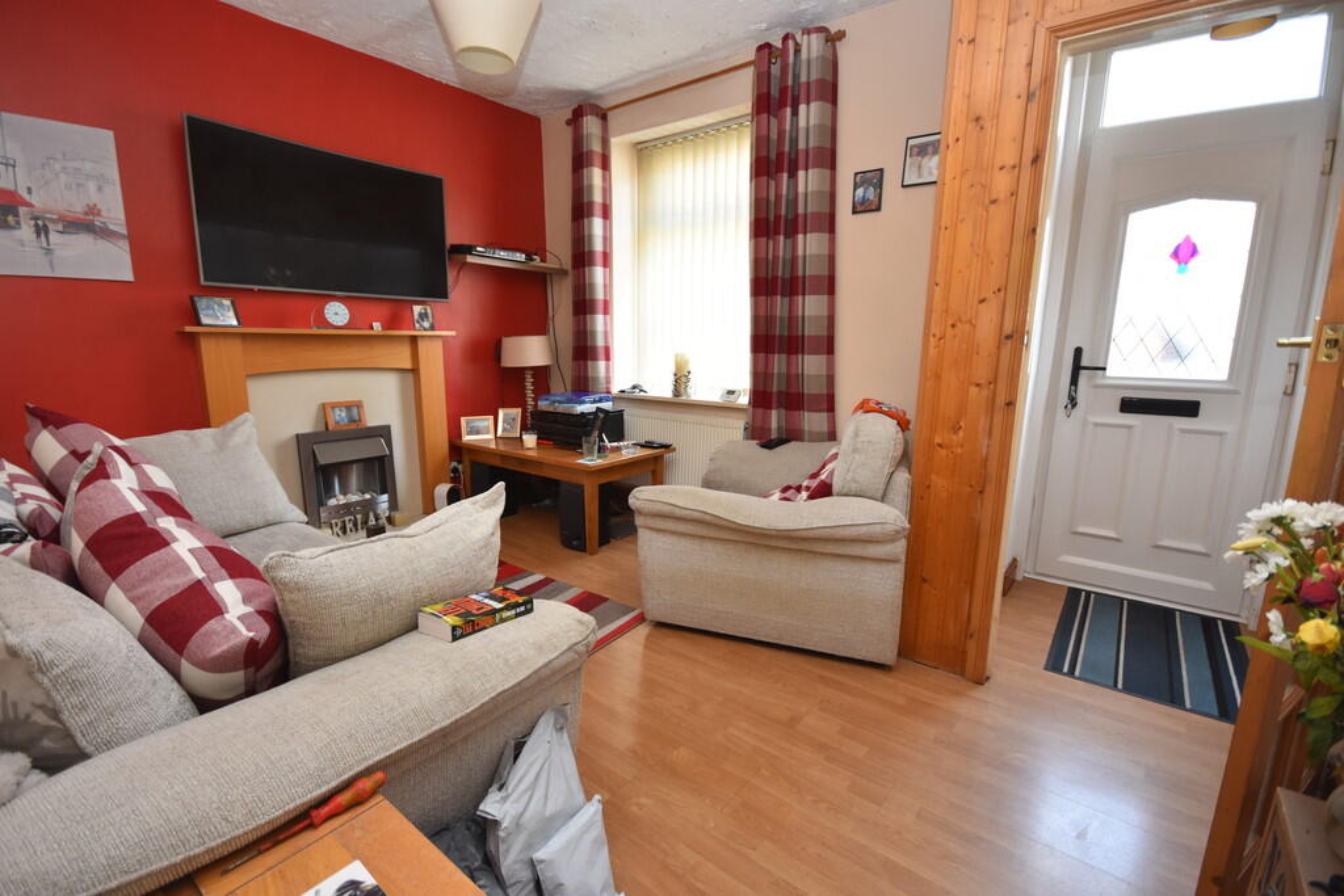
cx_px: 672
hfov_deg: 100.4
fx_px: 560
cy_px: 448
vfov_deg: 77.3
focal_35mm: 15
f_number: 4
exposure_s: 1/60
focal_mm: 10
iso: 400
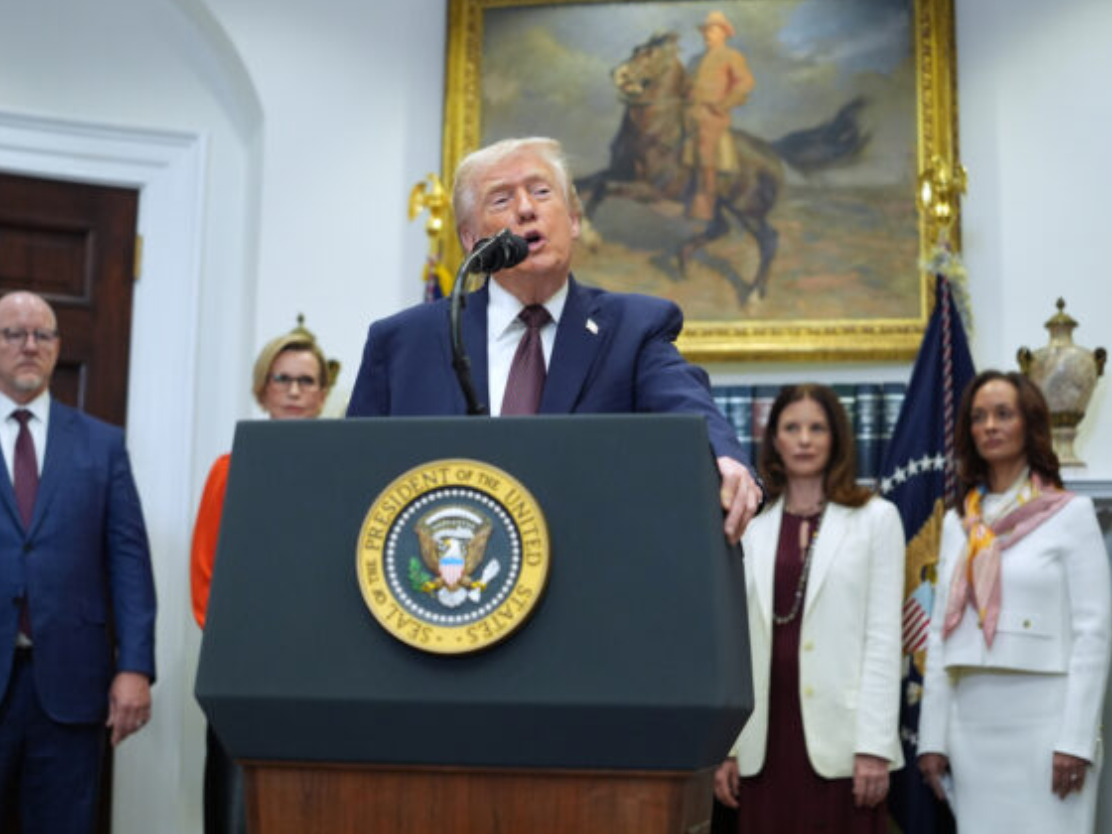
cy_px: 418
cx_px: 486
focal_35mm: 55
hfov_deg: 34.9
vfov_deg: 26.6
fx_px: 1767
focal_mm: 50
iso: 2000
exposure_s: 1/400
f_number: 2
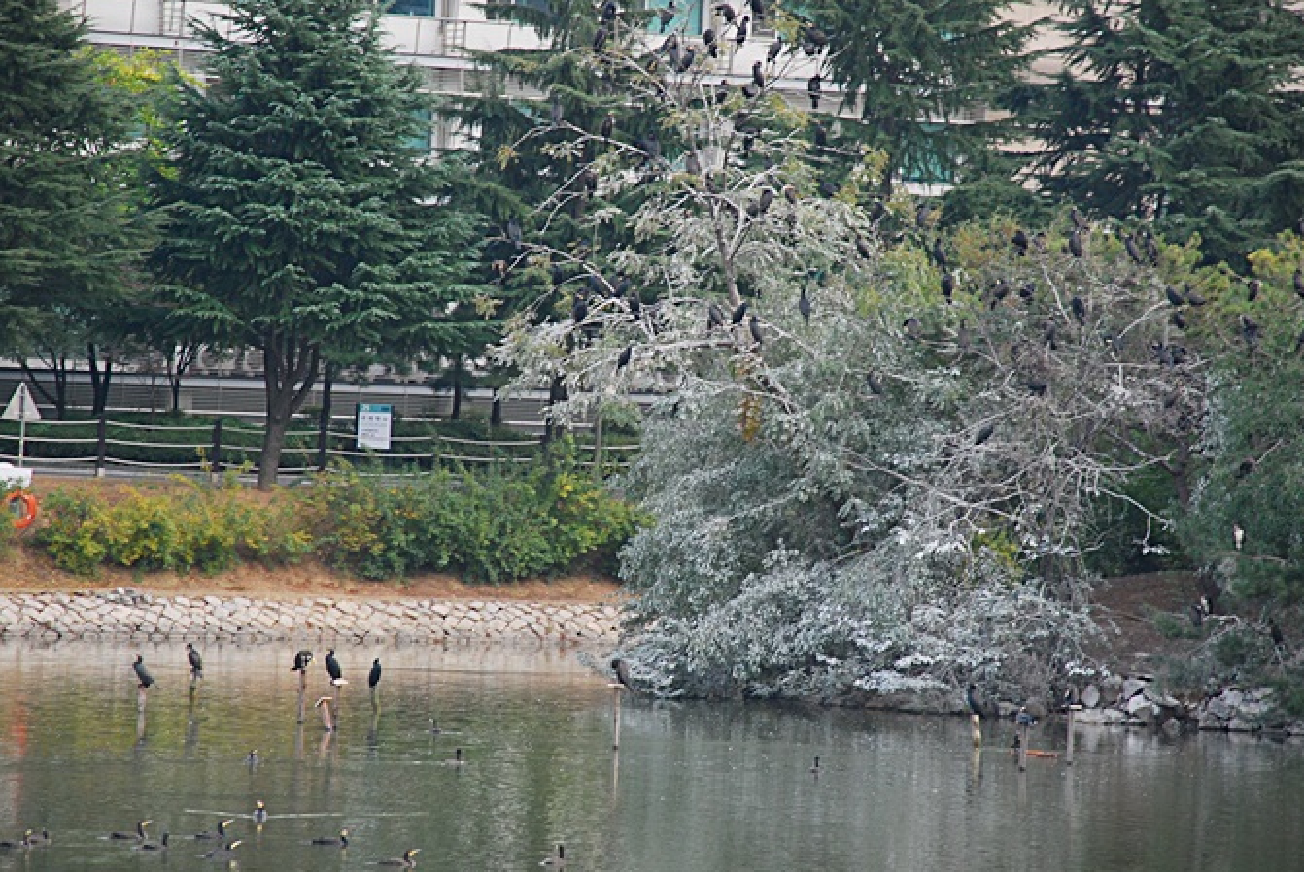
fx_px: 8761
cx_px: 614
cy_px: 439
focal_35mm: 242
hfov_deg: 8.5
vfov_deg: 5.7
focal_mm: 135
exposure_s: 1/160
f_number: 5.6
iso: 400
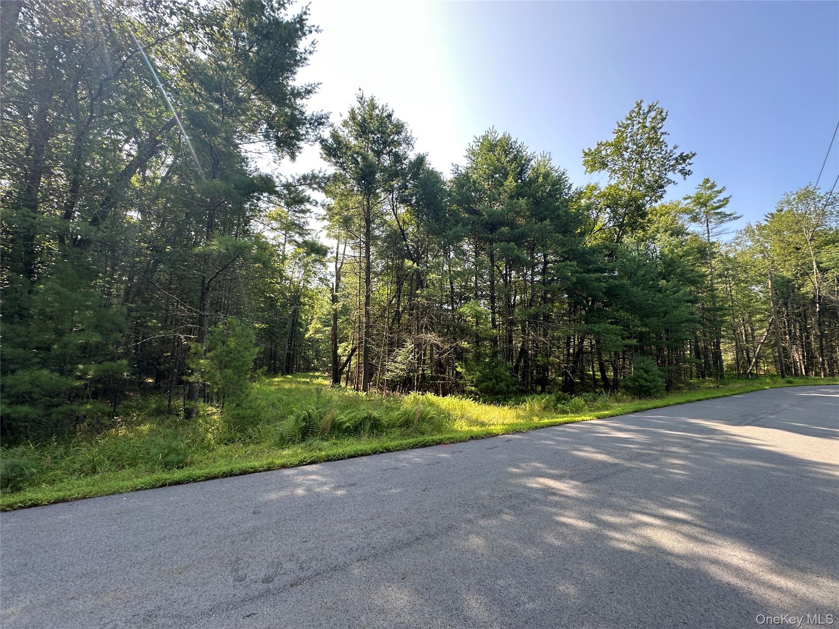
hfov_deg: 102.1
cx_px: 420
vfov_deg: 85.7
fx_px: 339
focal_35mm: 14
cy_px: 314
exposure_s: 1/195
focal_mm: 2.22
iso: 40
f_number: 2.2
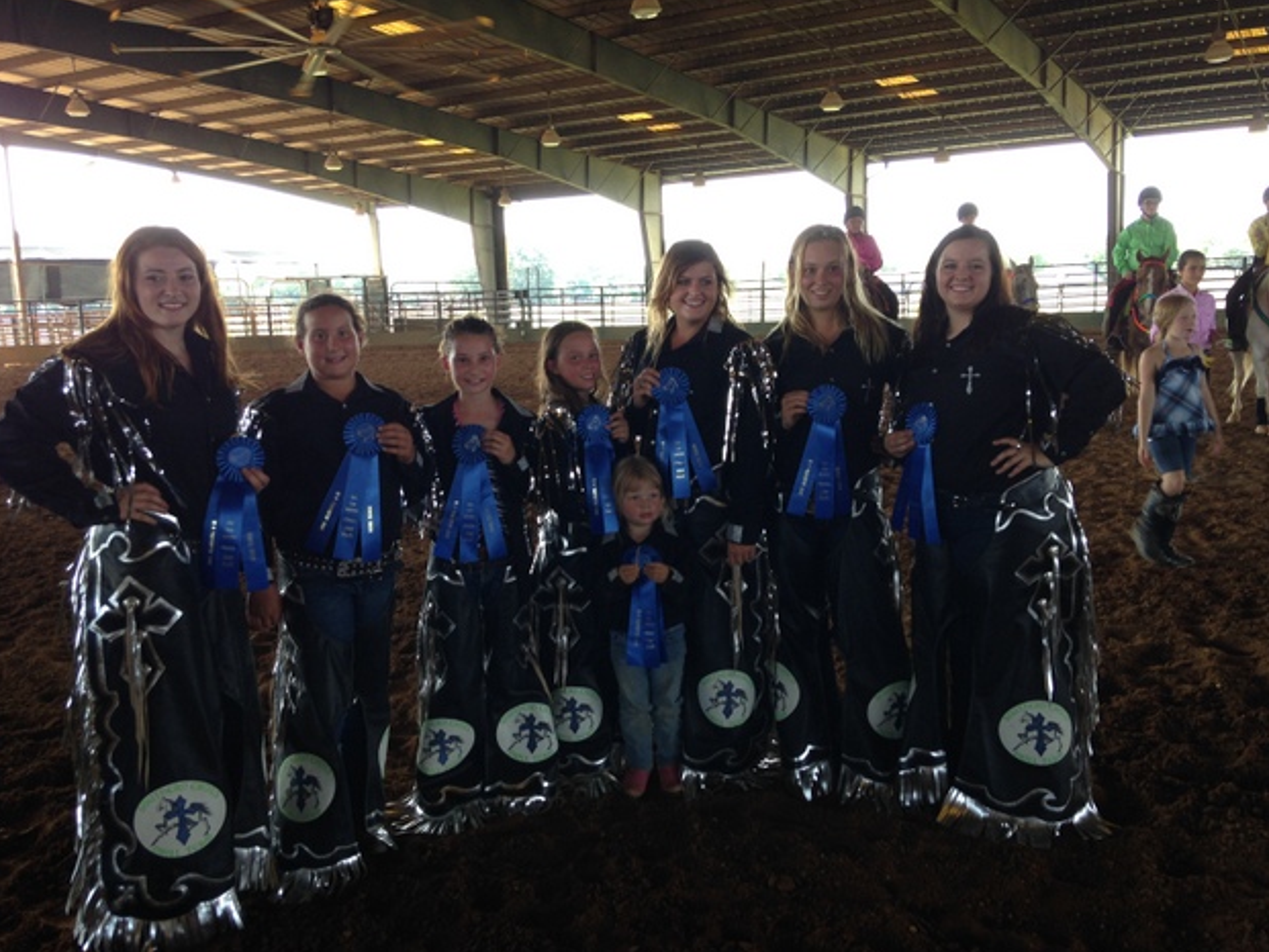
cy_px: 474
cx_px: 631
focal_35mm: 34
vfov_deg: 41.8
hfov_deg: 53.9
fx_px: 1247
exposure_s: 1/60
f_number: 2.4
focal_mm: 4.12
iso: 50
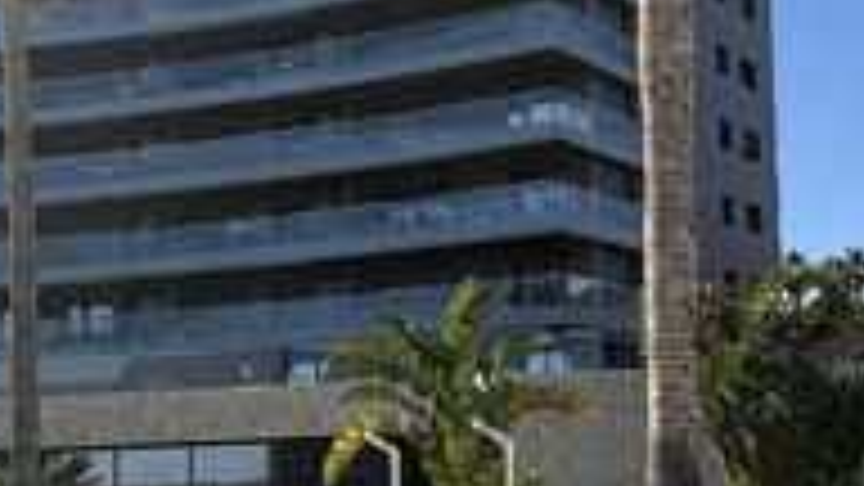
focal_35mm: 56
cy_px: 320
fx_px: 1283
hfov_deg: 34.8
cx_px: 799
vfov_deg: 21.4
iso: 50
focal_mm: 2.22
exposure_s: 1/1698
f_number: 2.2
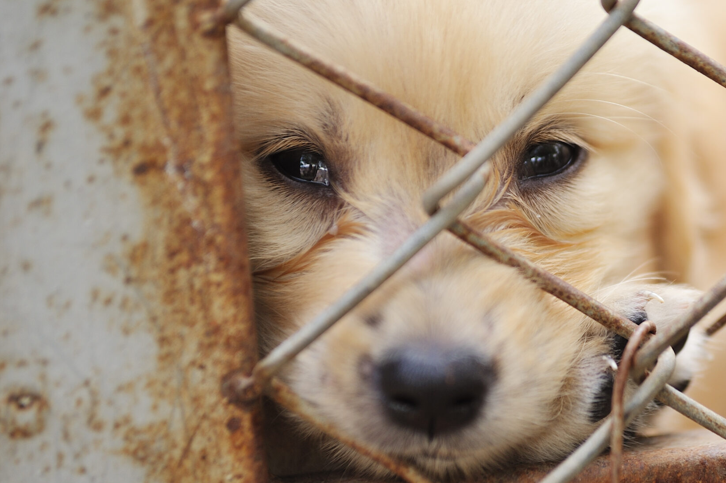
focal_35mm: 242
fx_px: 4877
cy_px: 234
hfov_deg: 8.5
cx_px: 548
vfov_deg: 5.7
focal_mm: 155
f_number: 2.8
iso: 200
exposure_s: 1/320
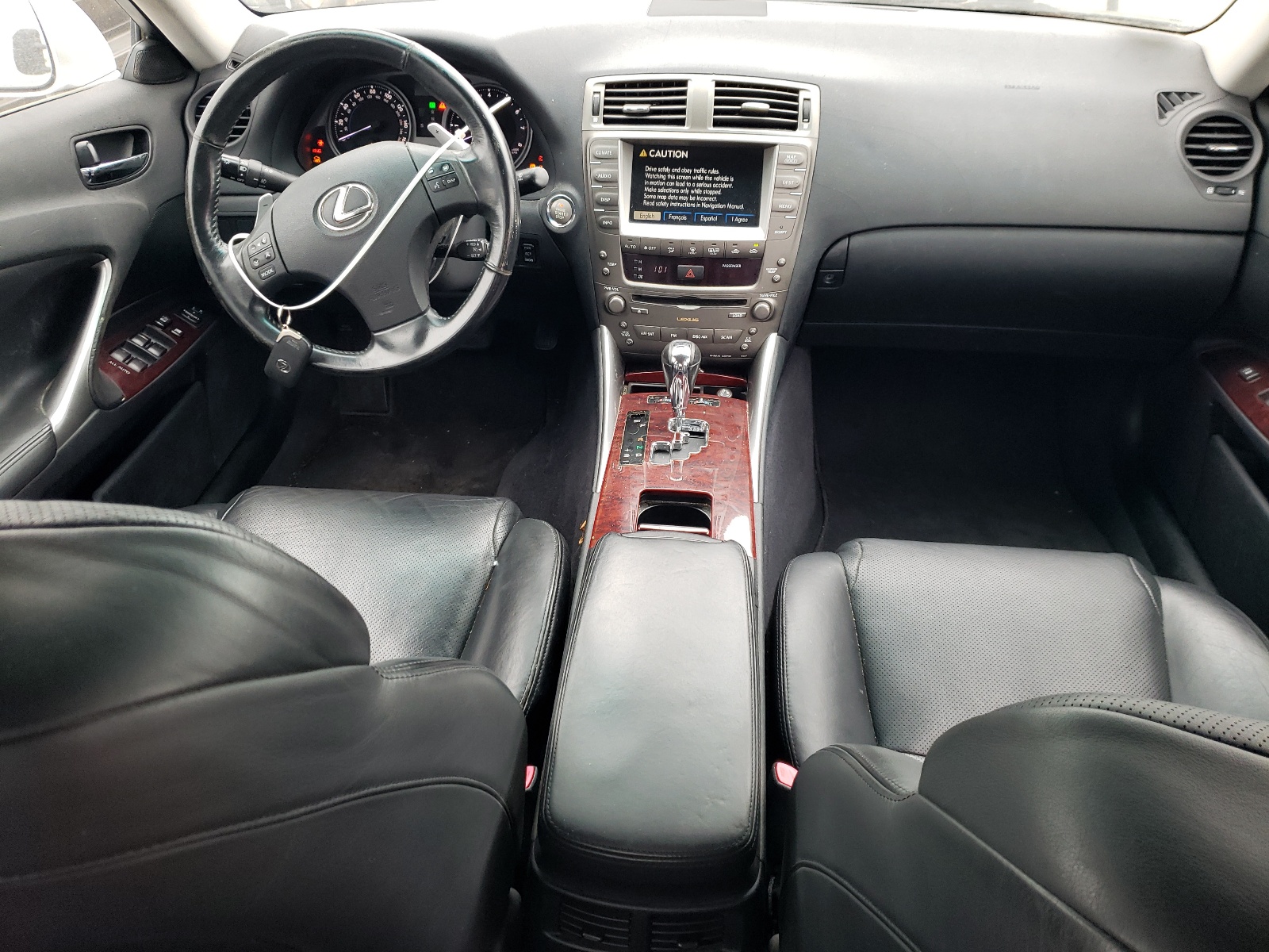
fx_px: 953
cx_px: 634
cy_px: 476
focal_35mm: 26
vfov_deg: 53.1
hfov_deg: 67.3
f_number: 1.5
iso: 74
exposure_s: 1/60.2
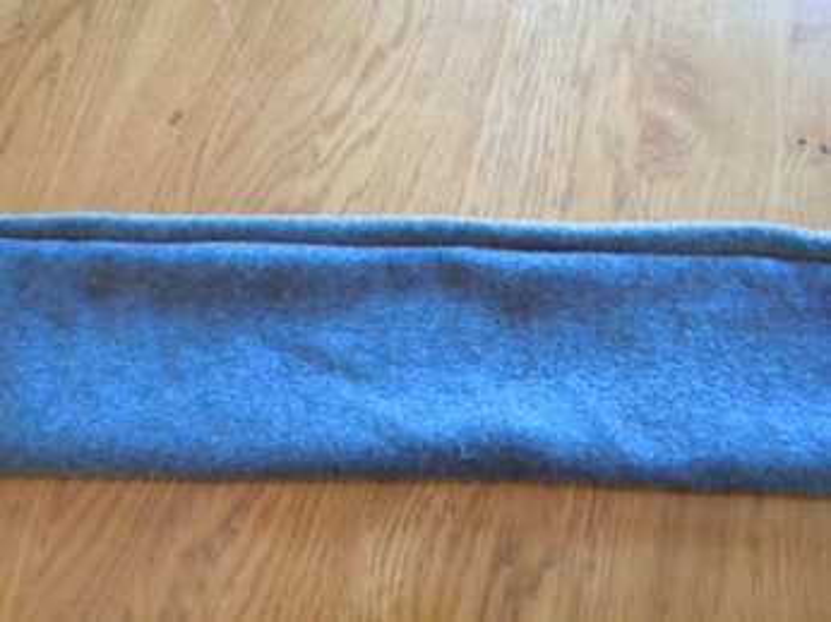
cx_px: 416
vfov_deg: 46.7
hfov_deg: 60.0
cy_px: 311
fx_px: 720
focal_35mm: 30
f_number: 3.5
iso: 800
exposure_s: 1/6
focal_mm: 5.4
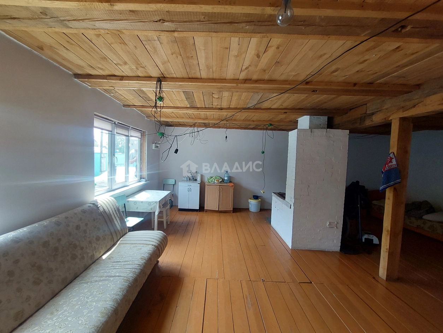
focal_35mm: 13
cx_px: 222
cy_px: 166
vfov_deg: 89.9
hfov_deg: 106.2
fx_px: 166
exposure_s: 1/50
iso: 50
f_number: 2.2
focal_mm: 1.74
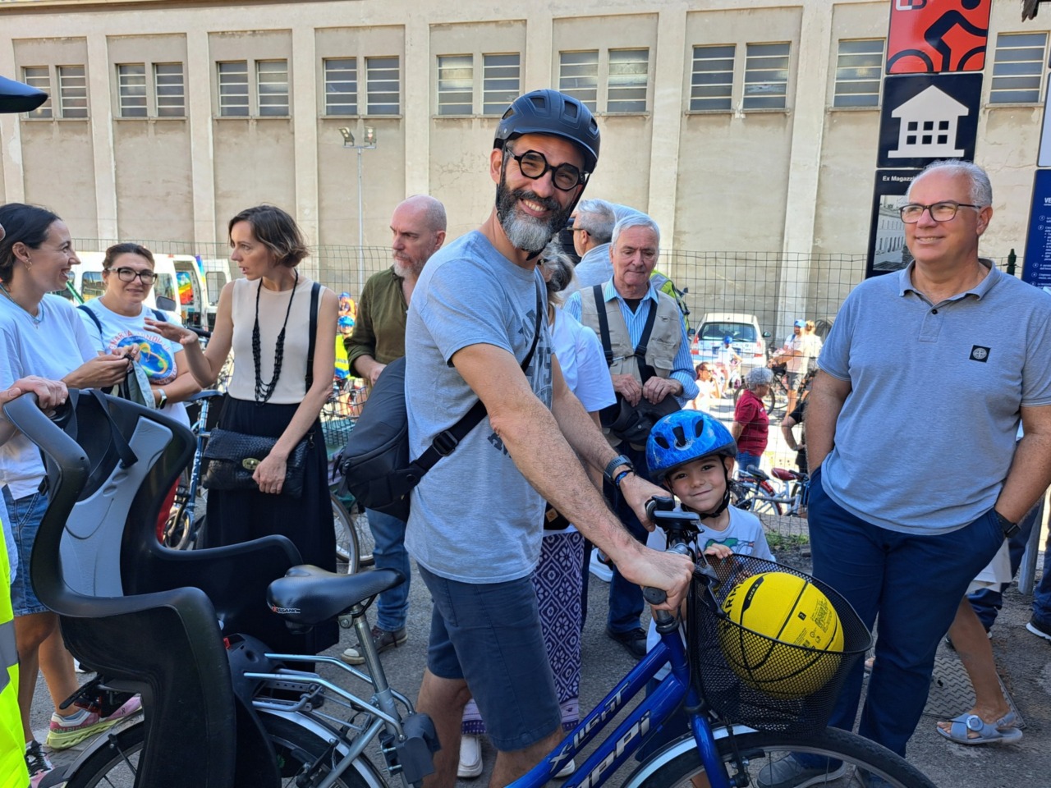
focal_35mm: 24
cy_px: 394
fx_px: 729
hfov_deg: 71.6
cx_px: 526
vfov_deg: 56.8
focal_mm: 5.23
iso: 50
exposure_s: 1/122
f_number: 1.8
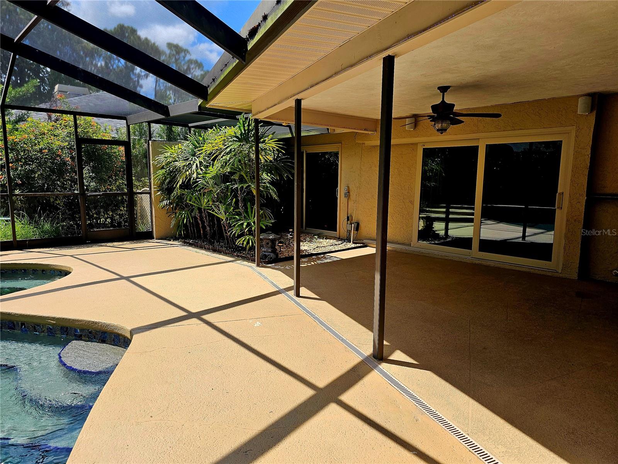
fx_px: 411
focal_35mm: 23
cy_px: 232
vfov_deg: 58.9
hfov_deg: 73.9
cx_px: 309
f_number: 1.7
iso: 32
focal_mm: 6.3
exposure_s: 1/769
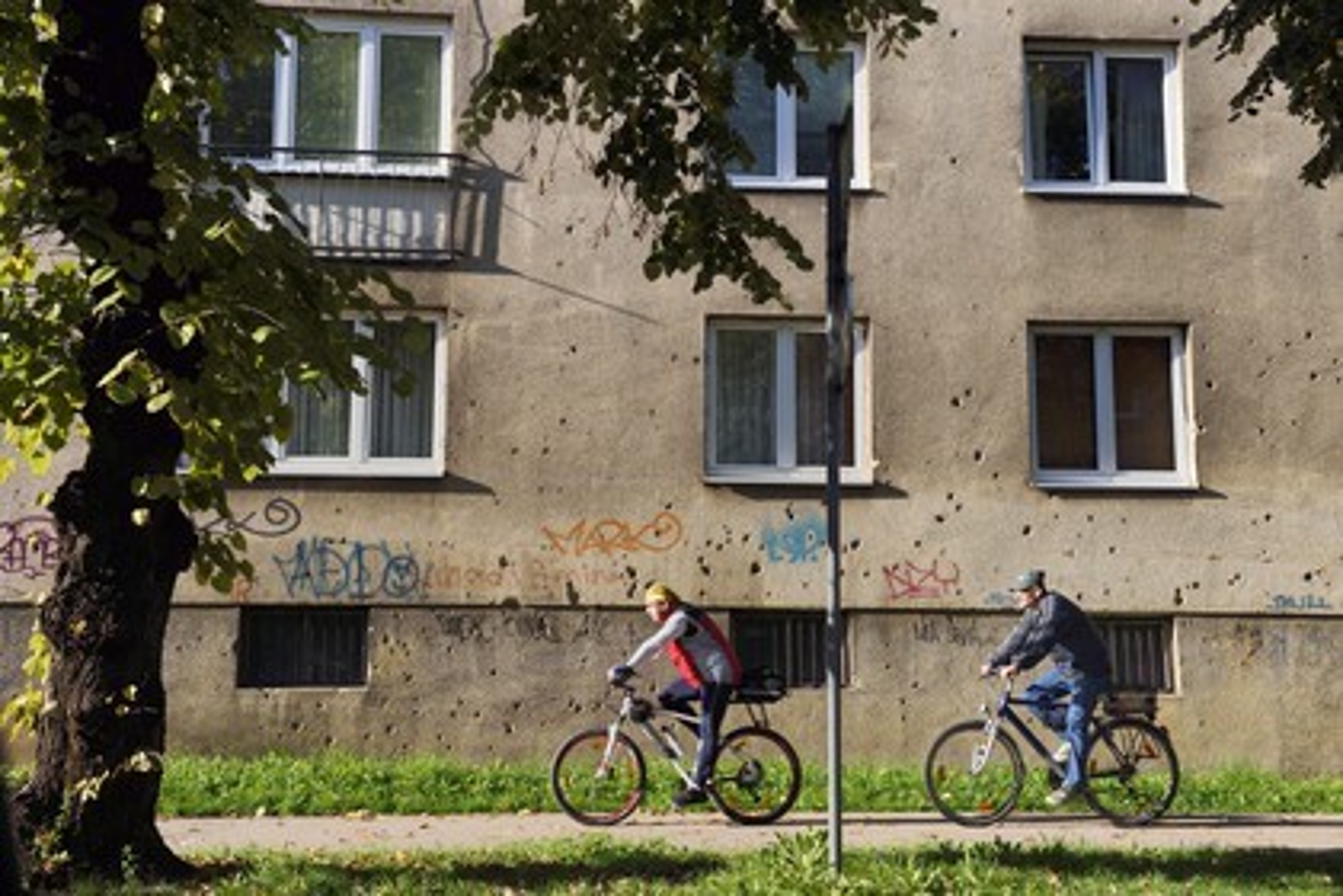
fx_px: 1641
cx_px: 672
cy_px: 448
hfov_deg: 44.5
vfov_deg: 30.5
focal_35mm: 44
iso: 200
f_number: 7.1
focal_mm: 44
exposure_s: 1/250
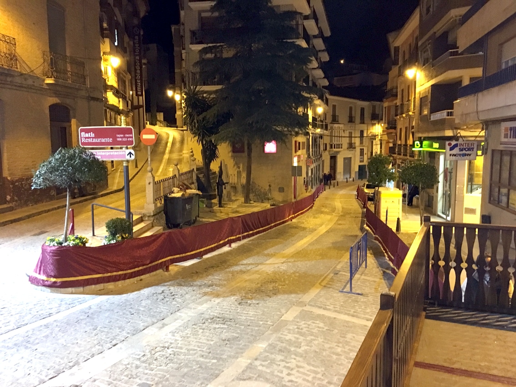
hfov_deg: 61.7
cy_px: 194
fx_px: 432
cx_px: 258
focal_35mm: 29
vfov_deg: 48.2
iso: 320
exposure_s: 1/17
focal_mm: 4.15
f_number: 2.2
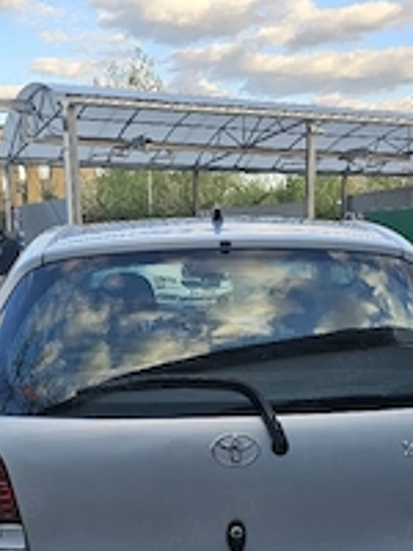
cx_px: 223
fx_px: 732
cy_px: 377
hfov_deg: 31.5
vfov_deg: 40.6
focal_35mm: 46
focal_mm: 6.3
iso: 20
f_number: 1.7
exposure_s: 1/182
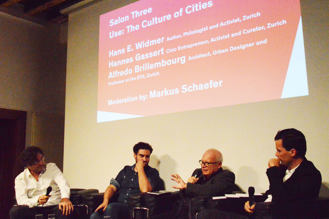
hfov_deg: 53.2
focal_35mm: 36
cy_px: 110
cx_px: 164
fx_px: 329
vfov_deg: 36.8
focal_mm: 24
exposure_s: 1/640
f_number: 4.5
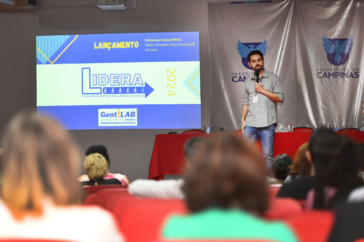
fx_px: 1314
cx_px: 182
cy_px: 121
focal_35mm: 130
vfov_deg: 10.5
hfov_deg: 15.8
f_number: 2.8
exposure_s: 1/200
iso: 2500
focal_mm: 130
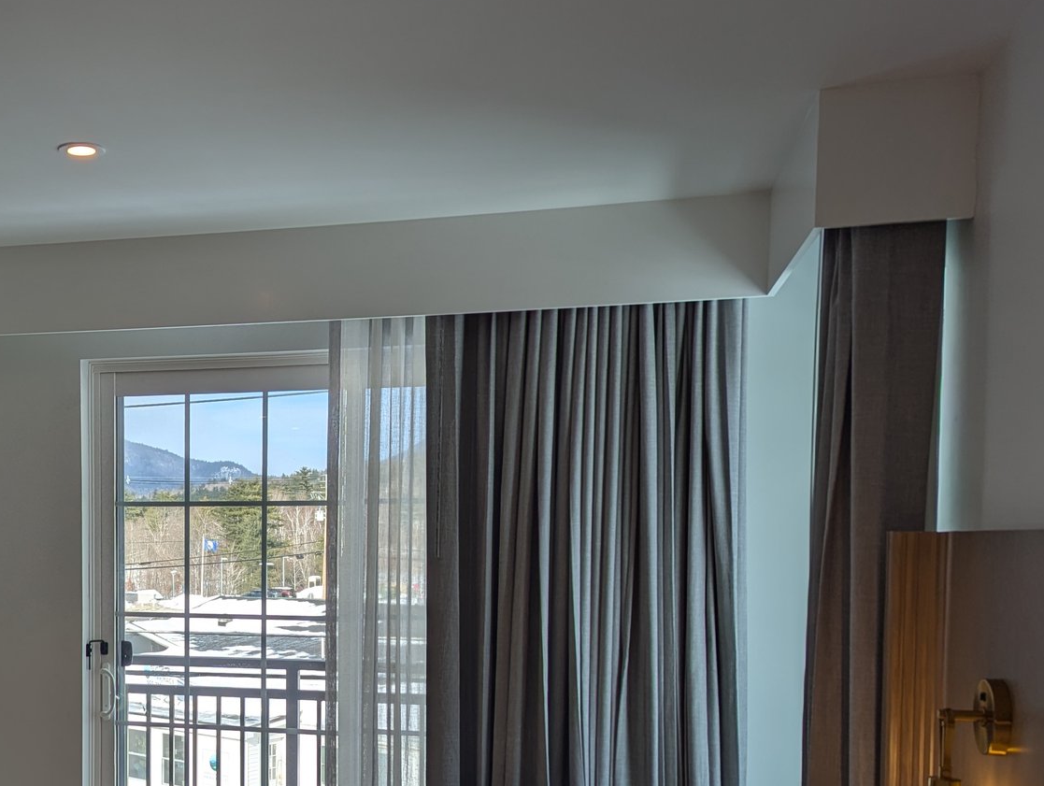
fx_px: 1329
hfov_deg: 40.8
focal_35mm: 44
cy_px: 602
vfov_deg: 32.3
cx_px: 183
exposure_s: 1/877
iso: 59
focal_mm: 6.81
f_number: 1.85
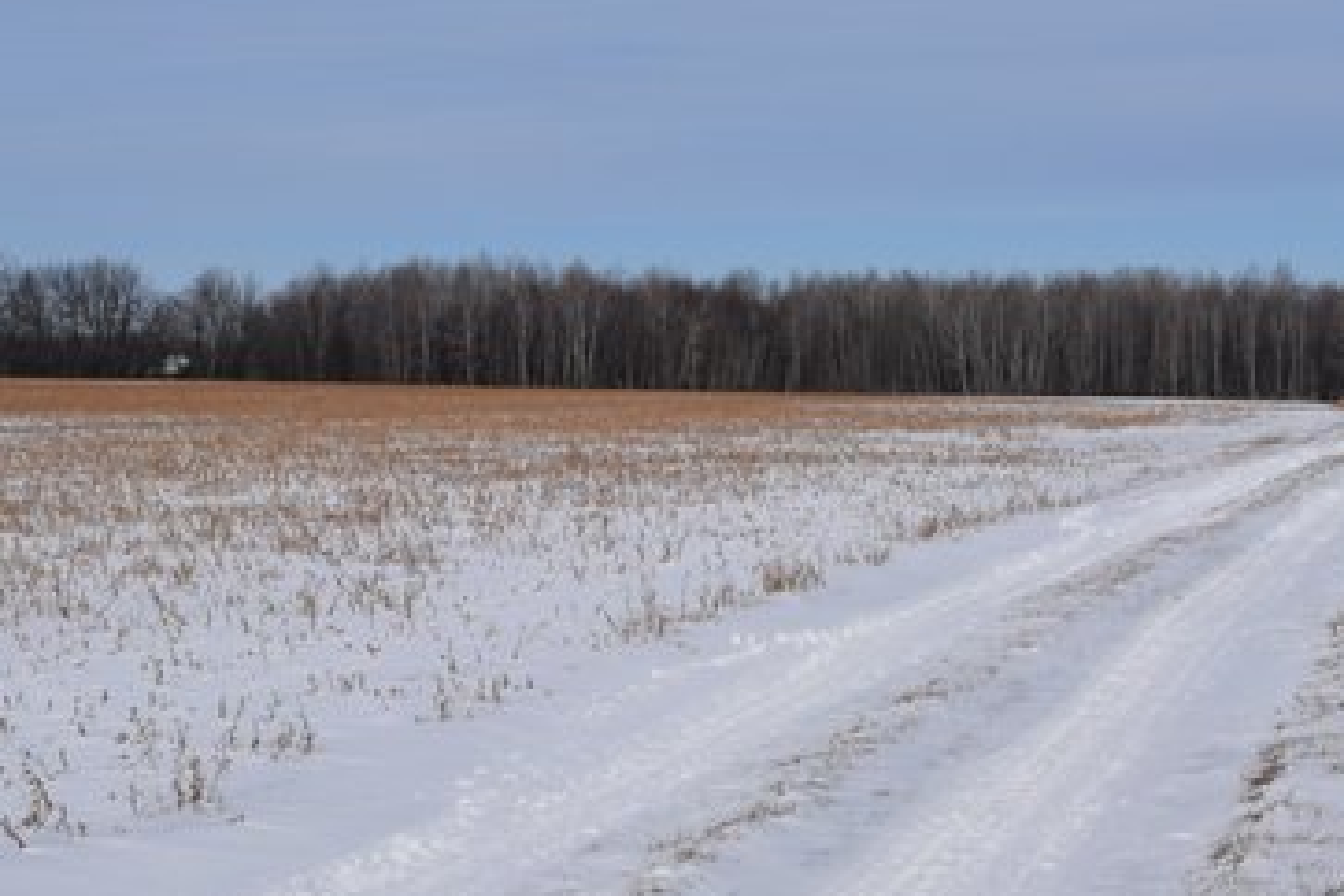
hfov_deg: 23.7
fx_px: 3172
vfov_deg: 16.1
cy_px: 494
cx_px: 989
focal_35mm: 85
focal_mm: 29
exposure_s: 1/800
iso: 200
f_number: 14
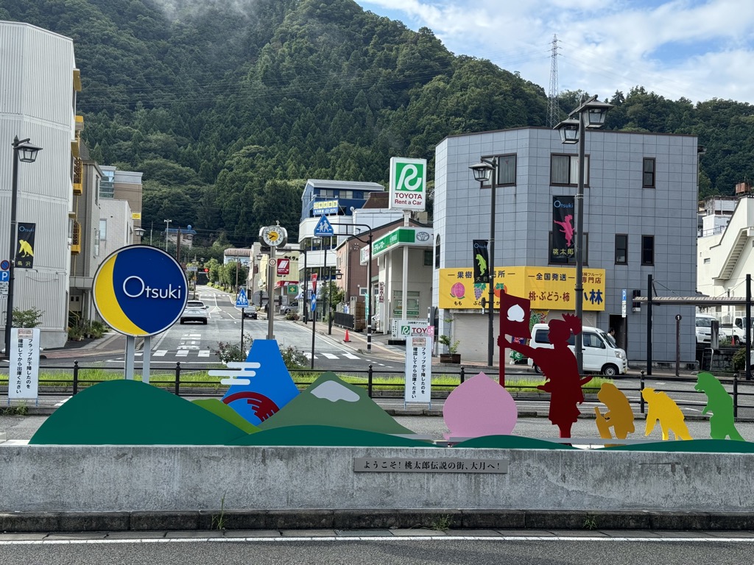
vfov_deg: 30.3
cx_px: 377
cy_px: 282
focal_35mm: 48
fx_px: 1046
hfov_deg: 39.7
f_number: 1.78
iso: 64
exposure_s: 1/1818
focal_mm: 6.76
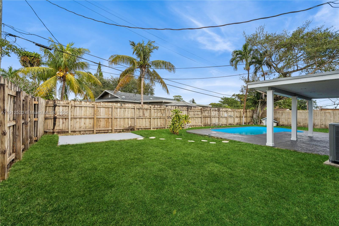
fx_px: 141
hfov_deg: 100.4
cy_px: 113
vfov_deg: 77.3
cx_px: 170
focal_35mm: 15
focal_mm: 10
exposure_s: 1/3200
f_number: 4.5
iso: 250
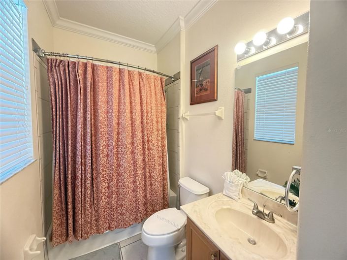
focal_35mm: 14
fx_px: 140
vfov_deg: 85.6
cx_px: 174
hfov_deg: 102.1
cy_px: 130
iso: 640
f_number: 2.2
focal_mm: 2.22
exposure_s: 1/60
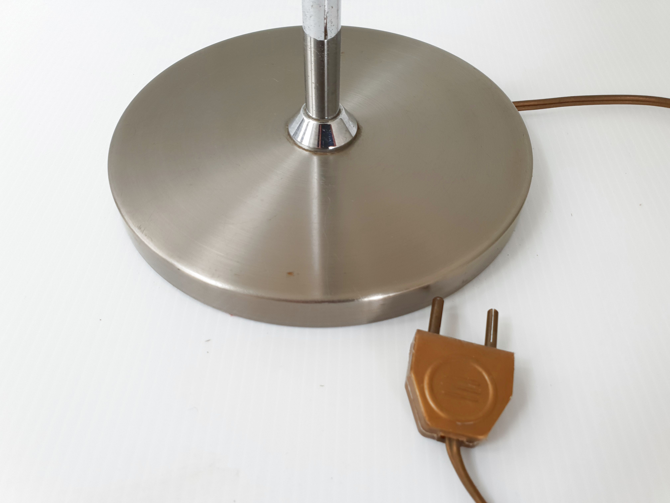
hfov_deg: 67.3
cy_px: 252
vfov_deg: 53.1
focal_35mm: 26
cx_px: 335
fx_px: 503
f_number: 2.4
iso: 100
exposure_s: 1/100
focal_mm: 4.3
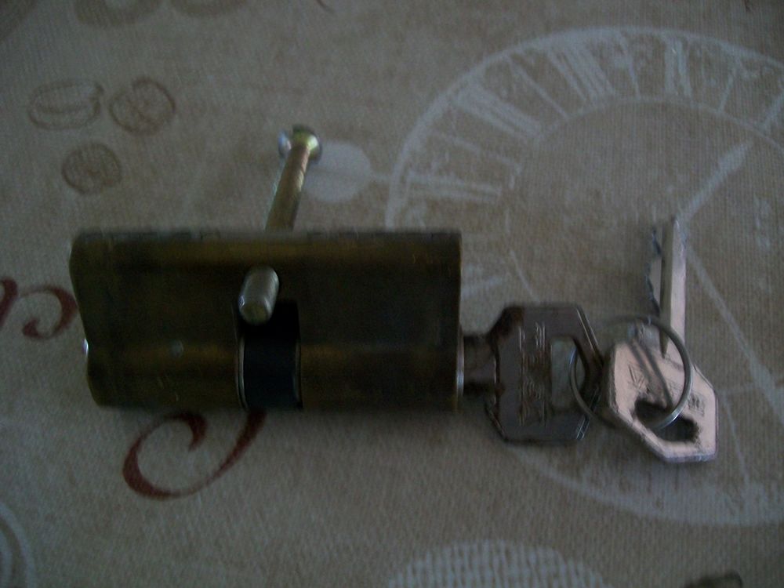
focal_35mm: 34
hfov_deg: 54.0
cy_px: 294
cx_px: 392
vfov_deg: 41.8
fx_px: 770
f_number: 2.7
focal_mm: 6.1
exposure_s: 1/8
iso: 200
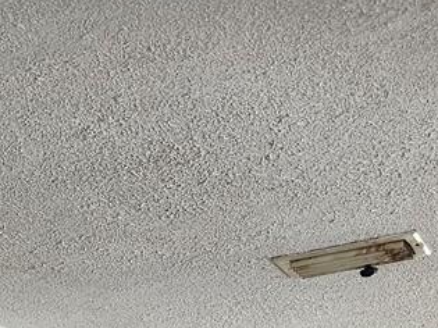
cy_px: 776
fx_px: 1480
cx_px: -200
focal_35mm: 117
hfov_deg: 15.6
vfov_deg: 10.8
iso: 320
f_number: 1.7
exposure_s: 1/170
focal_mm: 6.3
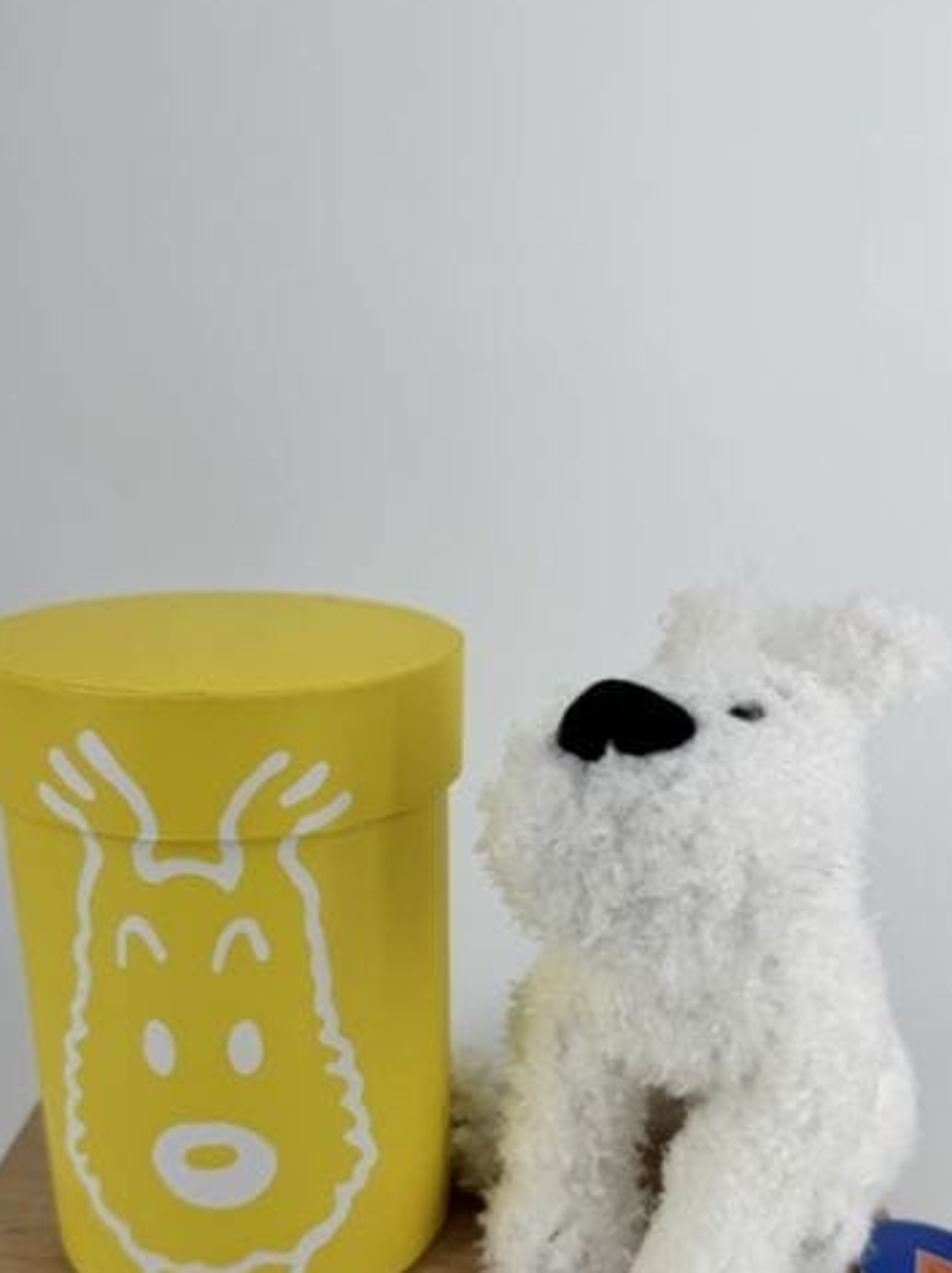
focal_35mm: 34
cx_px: 477
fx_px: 1249
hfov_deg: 41.7
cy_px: 886
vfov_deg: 52.6
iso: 80
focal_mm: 6.76
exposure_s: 1/1524
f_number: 1.78
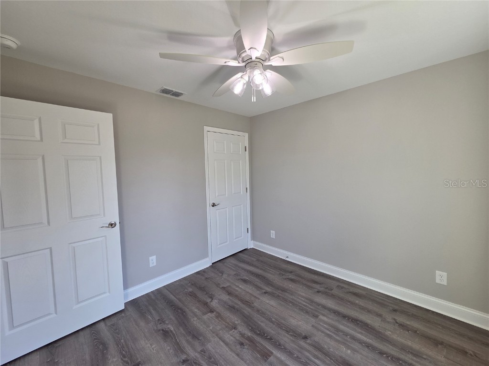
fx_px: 184
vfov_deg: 89.9
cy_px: 183
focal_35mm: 13
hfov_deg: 106.2
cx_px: 244
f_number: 2.2
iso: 64
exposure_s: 1/120
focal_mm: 2.2
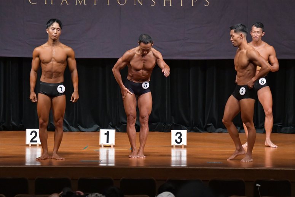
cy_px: 98
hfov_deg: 9.2
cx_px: 148
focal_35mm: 225
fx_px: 1843
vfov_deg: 6.1
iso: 6400
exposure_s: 1/400
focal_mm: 150
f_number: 5.6
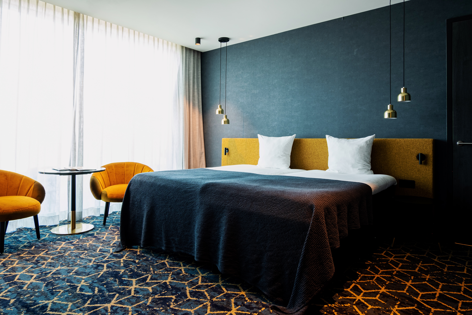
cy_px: 158
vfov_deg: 55.1
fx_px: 302
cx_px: 236
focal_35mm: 23
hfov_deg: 76.1
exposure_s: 1/2
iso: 200
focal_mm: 15
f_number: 8
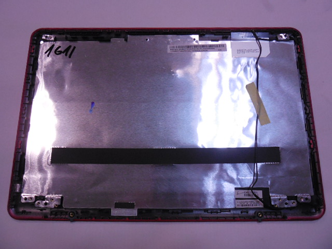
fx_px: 249
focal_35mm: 26
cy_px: 124
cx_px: 166
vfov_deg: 53.1
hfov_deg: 67.3
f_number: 3.5
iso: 800
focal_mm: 4.6
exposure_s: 1/250
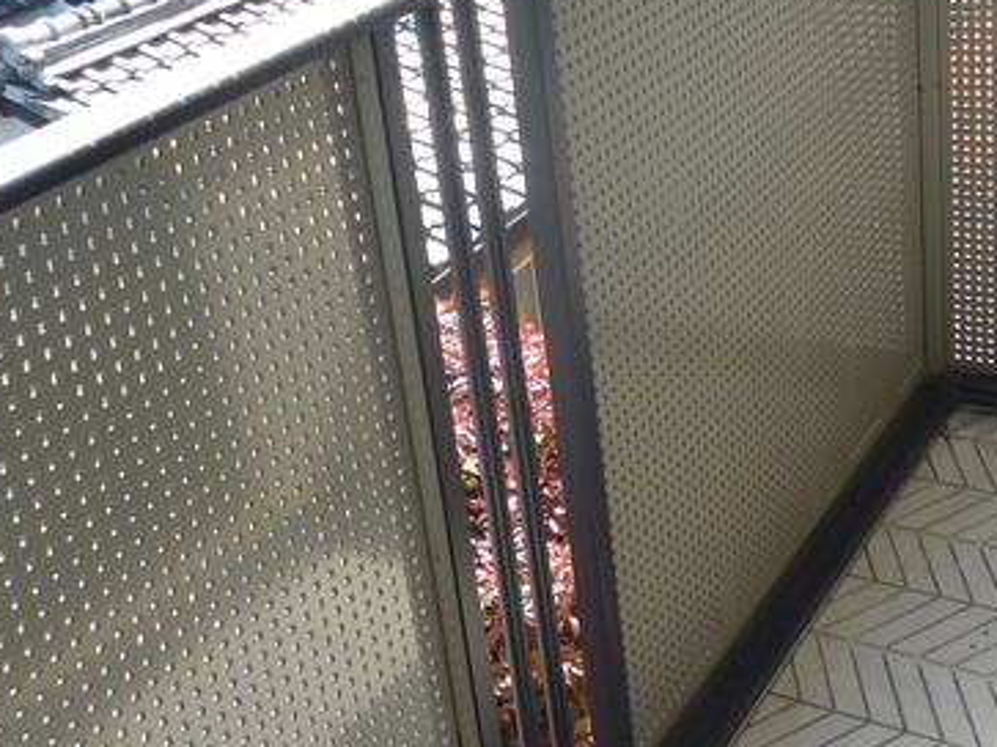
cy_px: 243
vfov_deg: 26.8
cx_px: 525
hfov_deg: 35.5
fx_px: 1555
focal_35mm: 54
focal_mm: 5
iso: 100
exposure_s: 1/200
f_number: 3.1
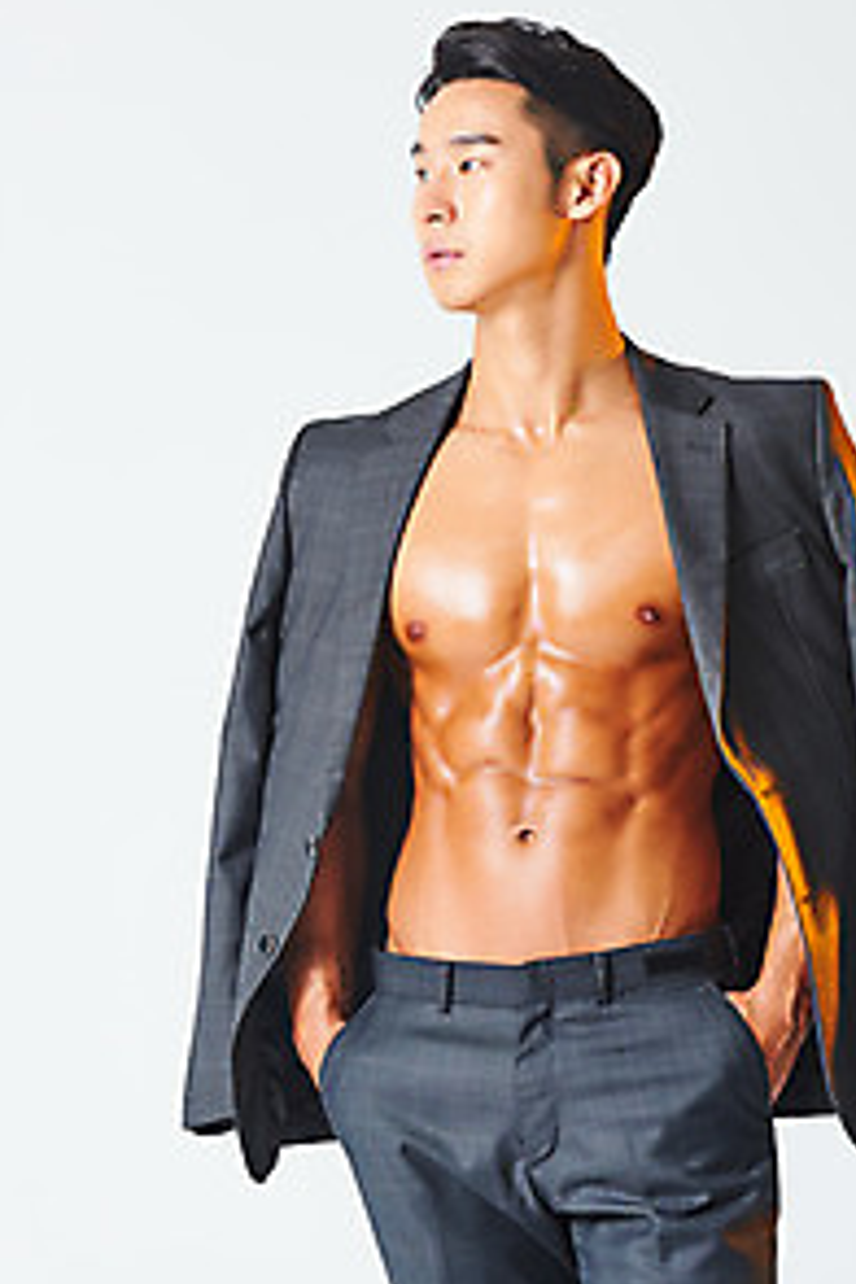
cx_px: 544
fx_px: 6313
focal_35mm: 177
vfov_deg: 11.6
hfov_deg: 7.8
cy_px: 708
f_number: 11
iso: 100
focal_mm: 130
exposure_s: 1/125
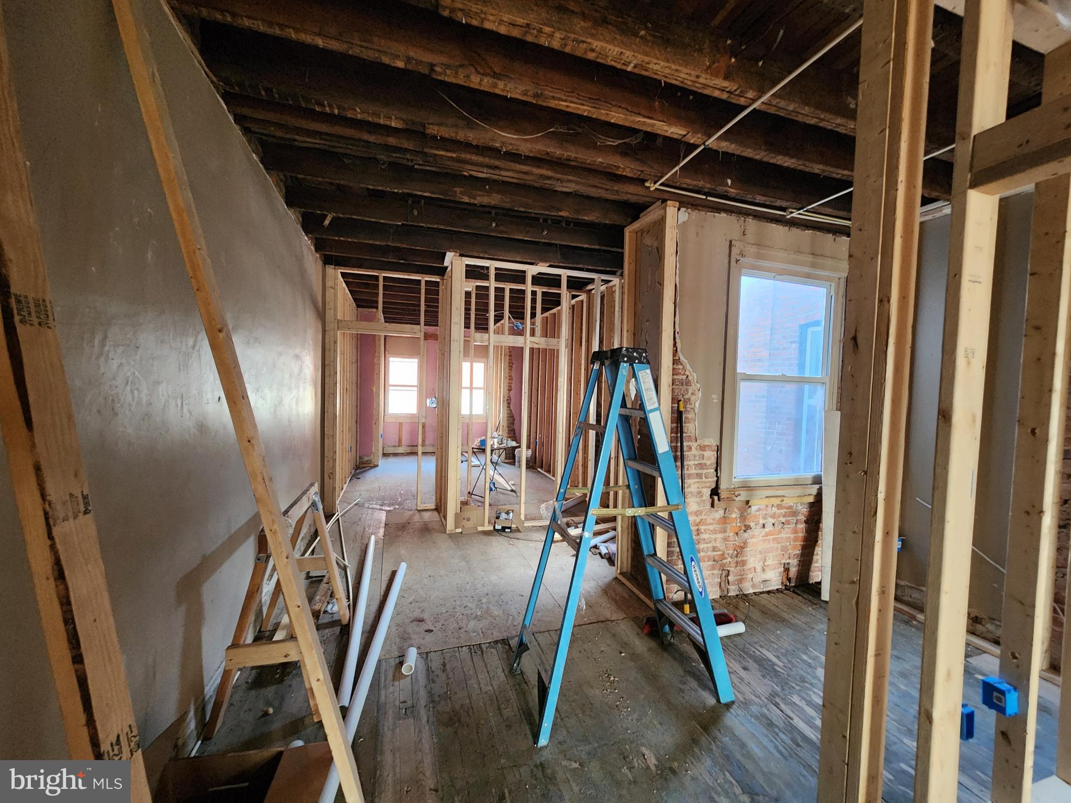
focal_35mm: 13
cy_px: 402
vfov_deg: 89.9
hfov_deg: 106.2
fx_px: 402
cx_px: 536
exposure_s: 1/30
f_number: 2.2
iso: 500
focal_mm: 2.2
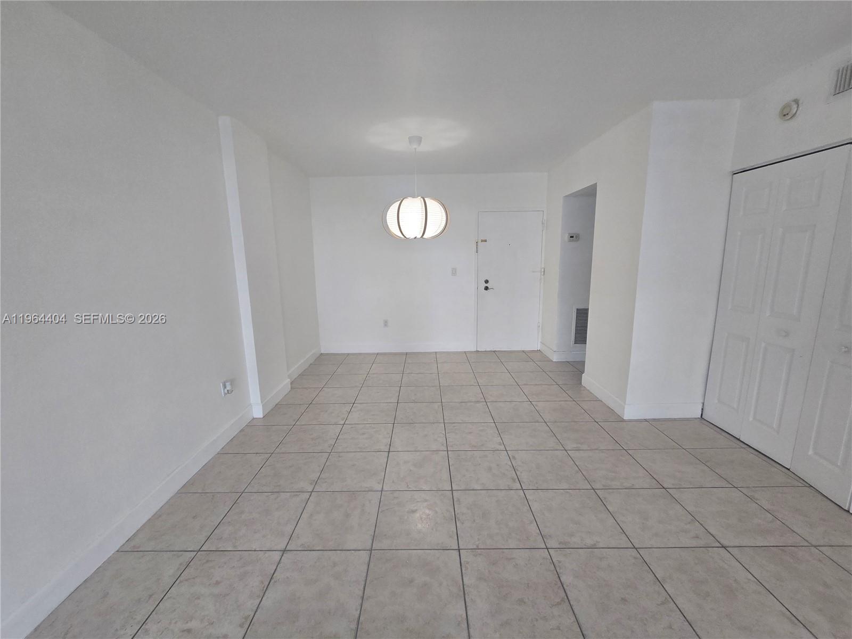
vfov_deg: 89.9
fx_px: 320
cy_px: 320
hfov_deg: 106.2
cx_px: 426
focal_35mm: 13
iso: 125
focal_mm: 2.2
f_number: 2.2
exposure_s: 1/60
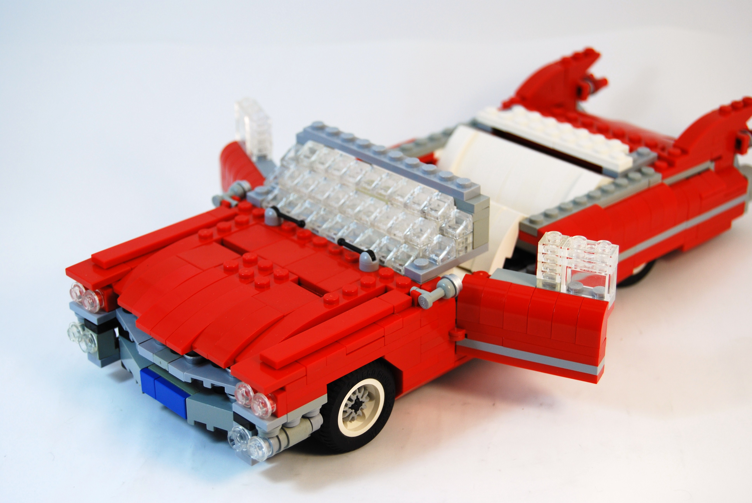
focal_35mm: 69
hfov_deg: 29.2
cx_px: 376
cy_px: 252
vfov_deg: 19.8
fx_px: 1443
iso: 200
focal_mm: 46
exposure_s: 1/125
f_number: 5.3
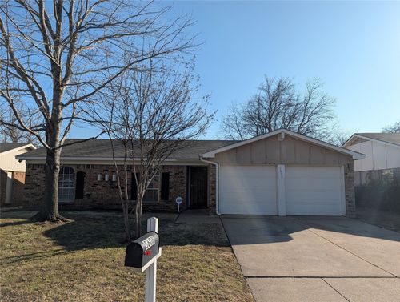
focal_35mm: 24
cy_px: 151
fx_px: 278
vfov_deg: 57.0
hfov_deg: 71.5
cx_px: 200
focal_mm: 6.9
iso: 21
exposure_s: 1/1195
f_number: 1.68
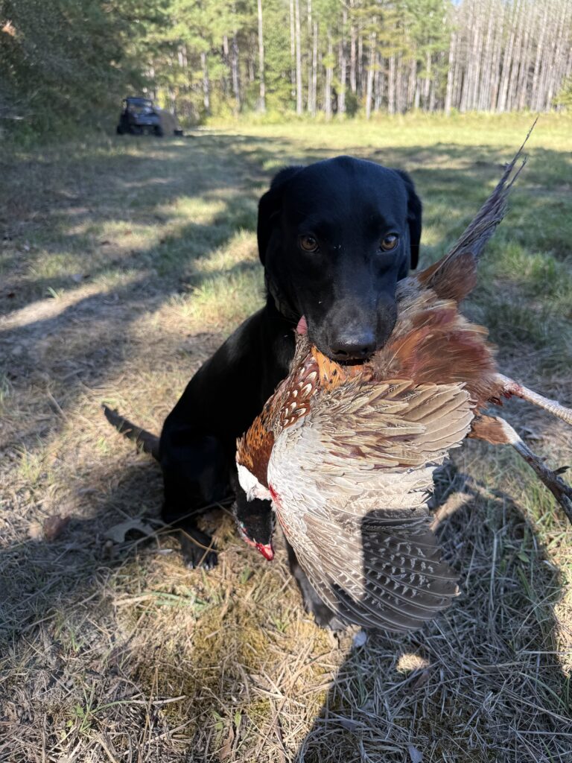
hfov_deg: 56.8
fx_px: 529
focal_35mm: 24
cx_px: 286
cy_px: 382
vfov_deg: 71.6
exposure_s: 1/796
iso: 80
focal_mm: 6.76
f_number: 1.78
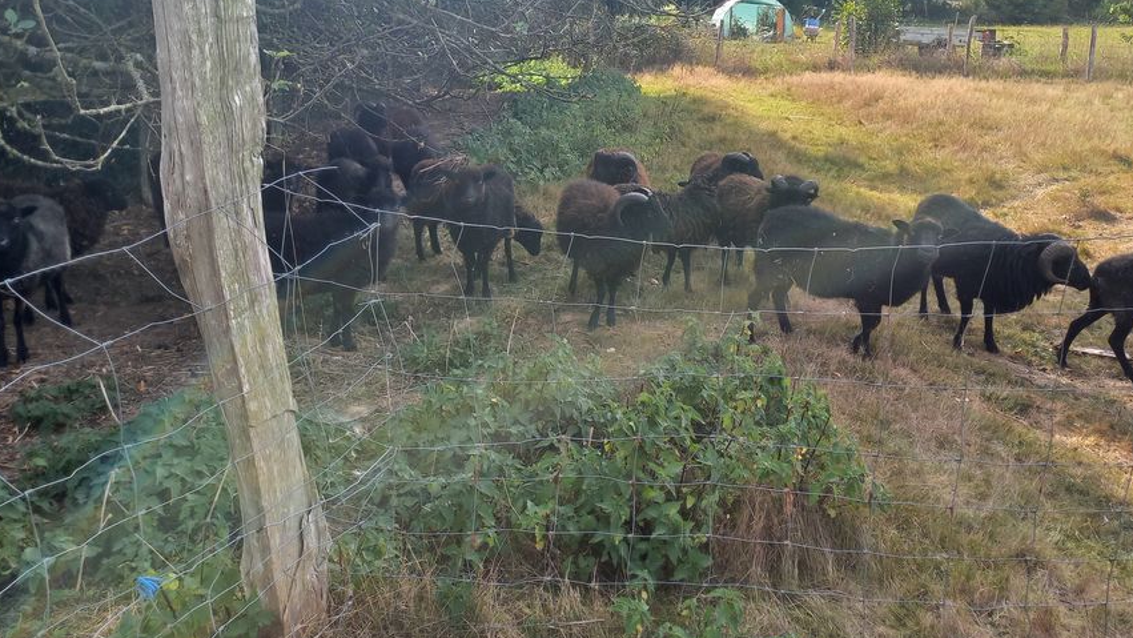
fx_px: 962
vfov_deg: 36.2
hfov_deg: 60.8
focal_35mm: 32
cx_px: 647
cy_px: 194
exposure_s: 1/387
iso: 50
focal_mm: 4.65
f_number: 1.8
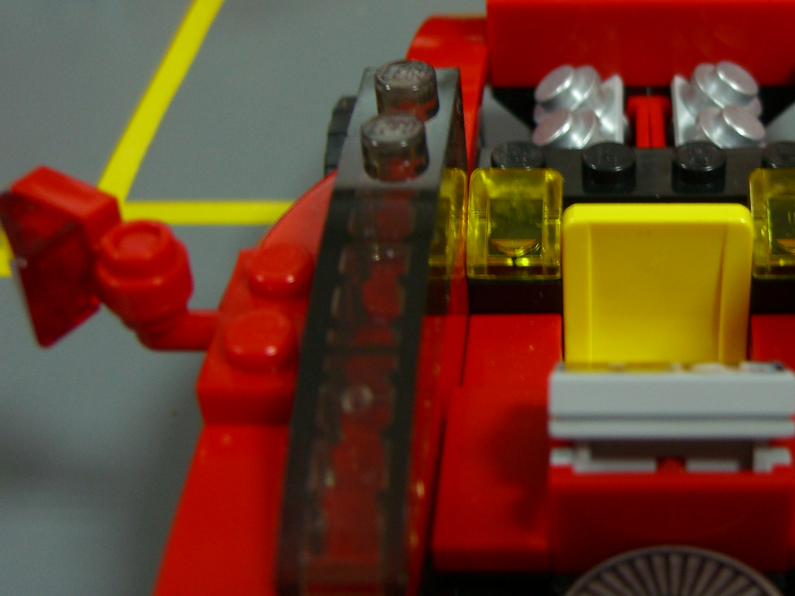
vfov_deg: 23.3
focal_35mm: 63
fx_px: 1447
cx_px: 652
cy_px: 288
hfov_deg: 29.9
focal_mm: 7.9
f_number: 2.8
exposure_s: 1/8
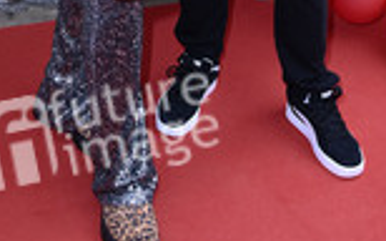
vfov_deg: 14.5
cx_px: 163
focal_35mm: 74
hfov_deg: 27.8
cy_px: -244
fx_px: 778
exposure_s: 1/250
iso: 1600
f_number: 5.6
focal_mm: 28
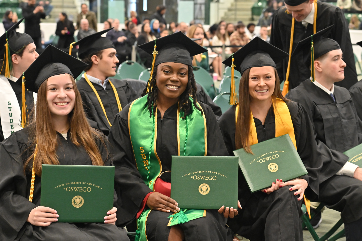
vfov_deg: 17.5
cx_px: 181
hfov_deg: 26.0
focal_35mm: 78
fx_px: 784
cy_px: 120
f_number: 5.6
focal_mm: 78
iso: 3200
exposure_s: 1/200
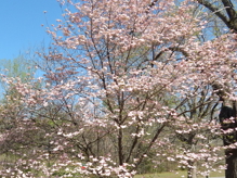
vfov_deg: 33.3
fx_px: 287
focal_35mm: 42
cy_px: 144
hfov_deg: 43.7
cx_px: 67
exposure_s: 1/640
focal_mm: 4
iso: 200
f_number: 6
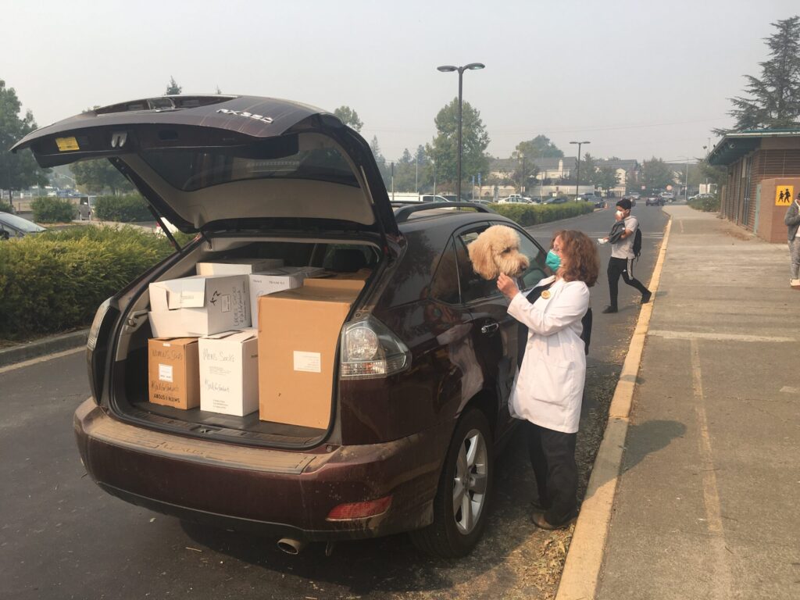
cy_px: 300
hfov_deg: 61.7
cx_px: 400
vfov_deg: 48.2
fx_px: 670
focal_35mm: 29
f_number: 2.2
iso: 25
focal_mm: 4.15
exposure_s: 1/1350
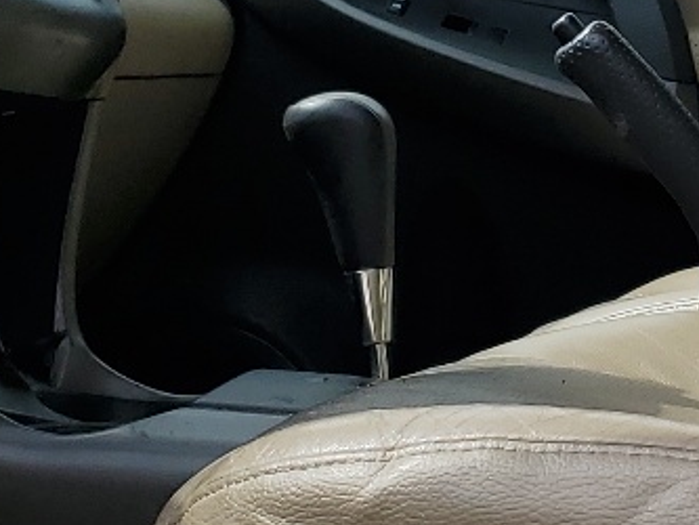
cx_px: 775
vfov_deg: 11.8
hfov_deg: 15.3
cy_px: 27
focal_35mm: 125
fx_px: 2525
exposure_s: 1/2500
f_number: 1.5
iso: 50
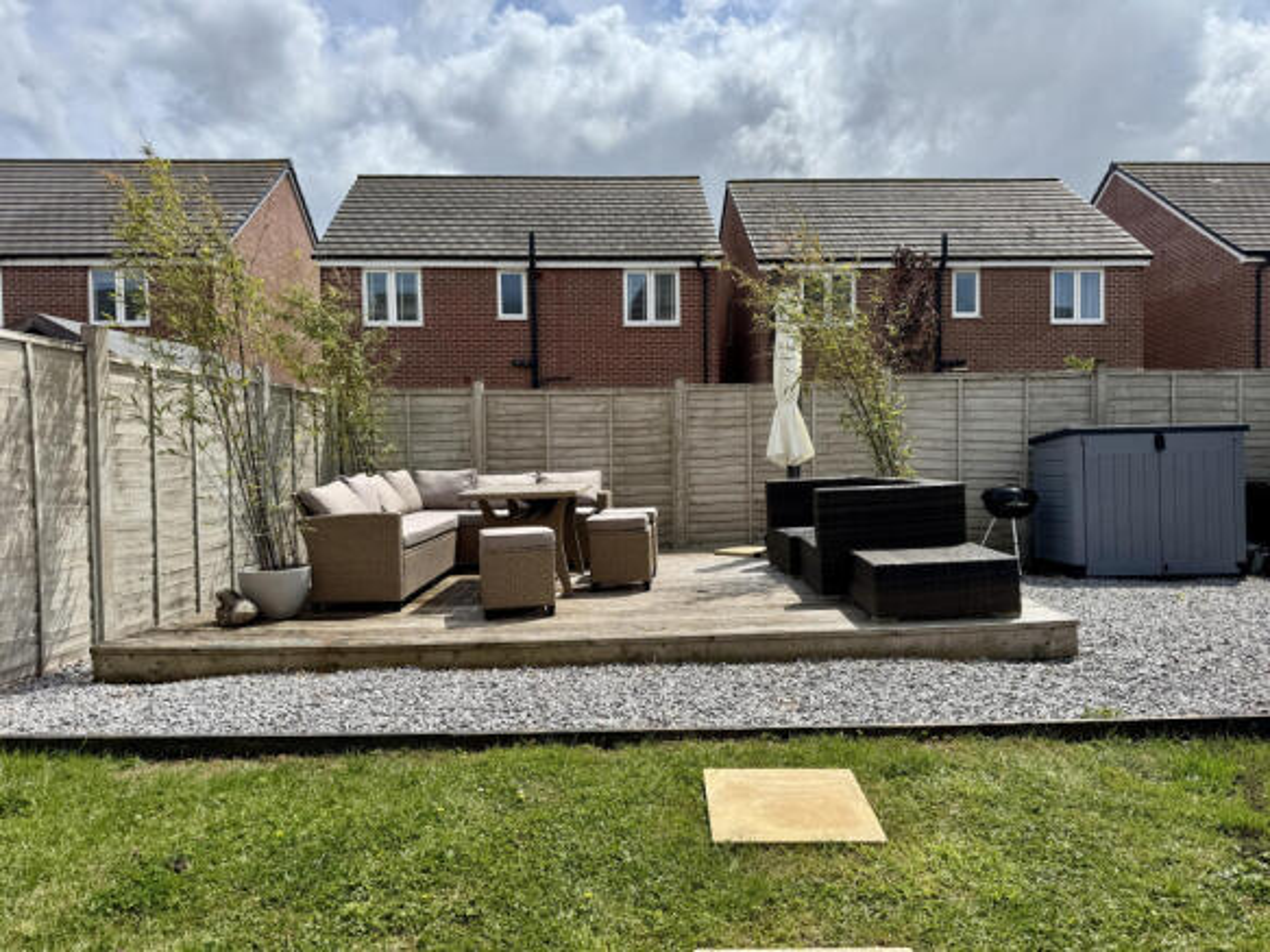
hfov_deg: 71.6
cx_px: 635
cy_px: 476
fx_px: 880
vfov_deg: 56.8
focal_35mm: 24
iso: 80
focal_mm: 6.76
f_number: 1.78
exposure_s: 1/5814
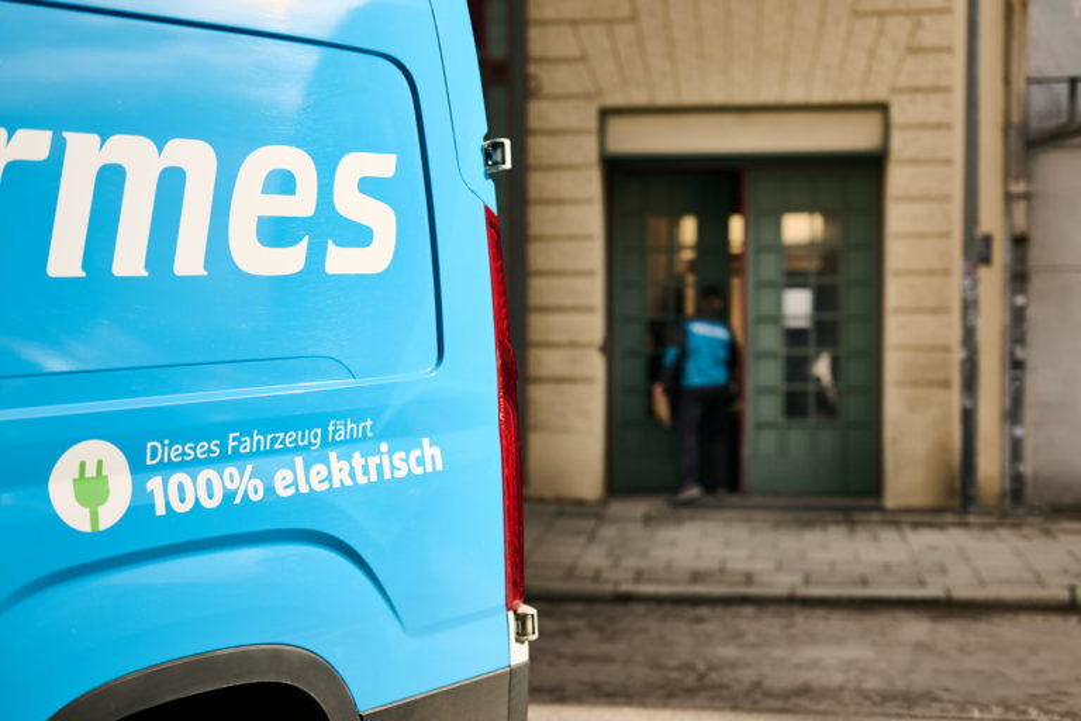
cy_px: 360
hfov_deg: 39.6
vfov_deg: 27.0
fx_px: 1501
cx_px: 540
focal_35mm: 50
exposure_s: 1/4000
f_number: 1.8
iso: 125
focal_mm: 50
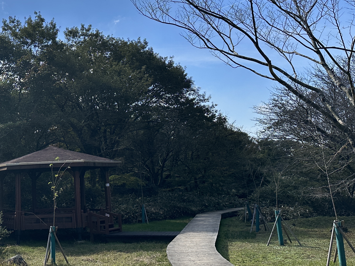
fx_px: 462
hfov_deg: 39.9
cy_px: 93
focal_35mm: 45
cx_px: 57
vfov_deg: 32.0
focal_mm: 6.86
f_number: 1.78
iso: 80
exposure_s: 1/6211
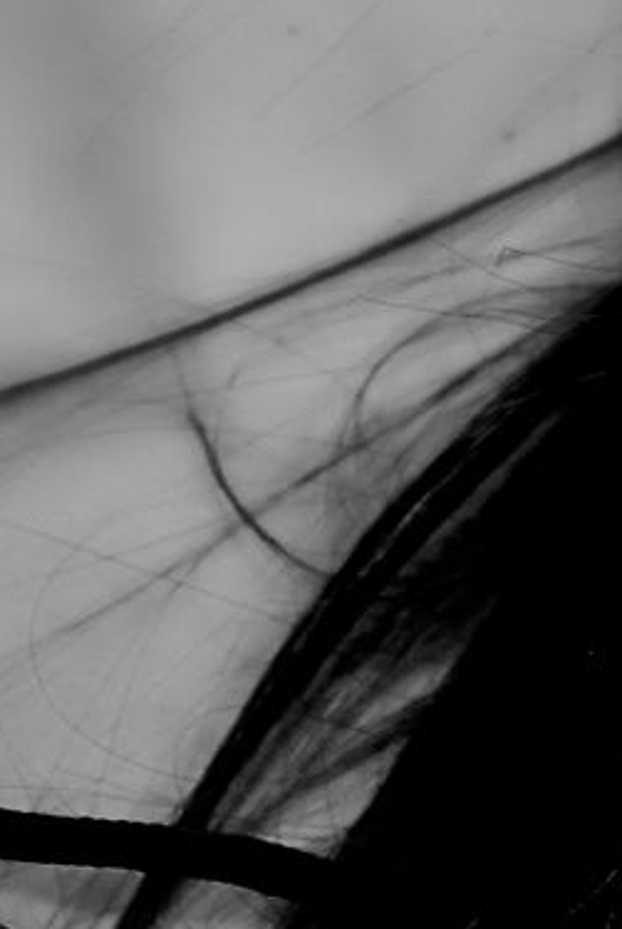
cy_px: -756
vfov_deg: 2.5
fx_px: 21067
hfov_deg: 1.7
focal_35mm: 815
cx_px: 633
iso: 100
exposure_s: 1/2500
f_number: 2
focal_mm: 85
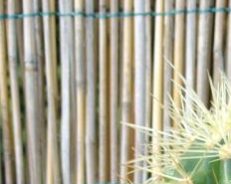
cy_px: 234
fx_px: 662
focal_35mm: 97
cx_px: 262
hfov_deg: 18.9
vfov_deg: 15.2
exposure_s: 1/400
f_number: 2.7
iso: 160
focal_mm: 6
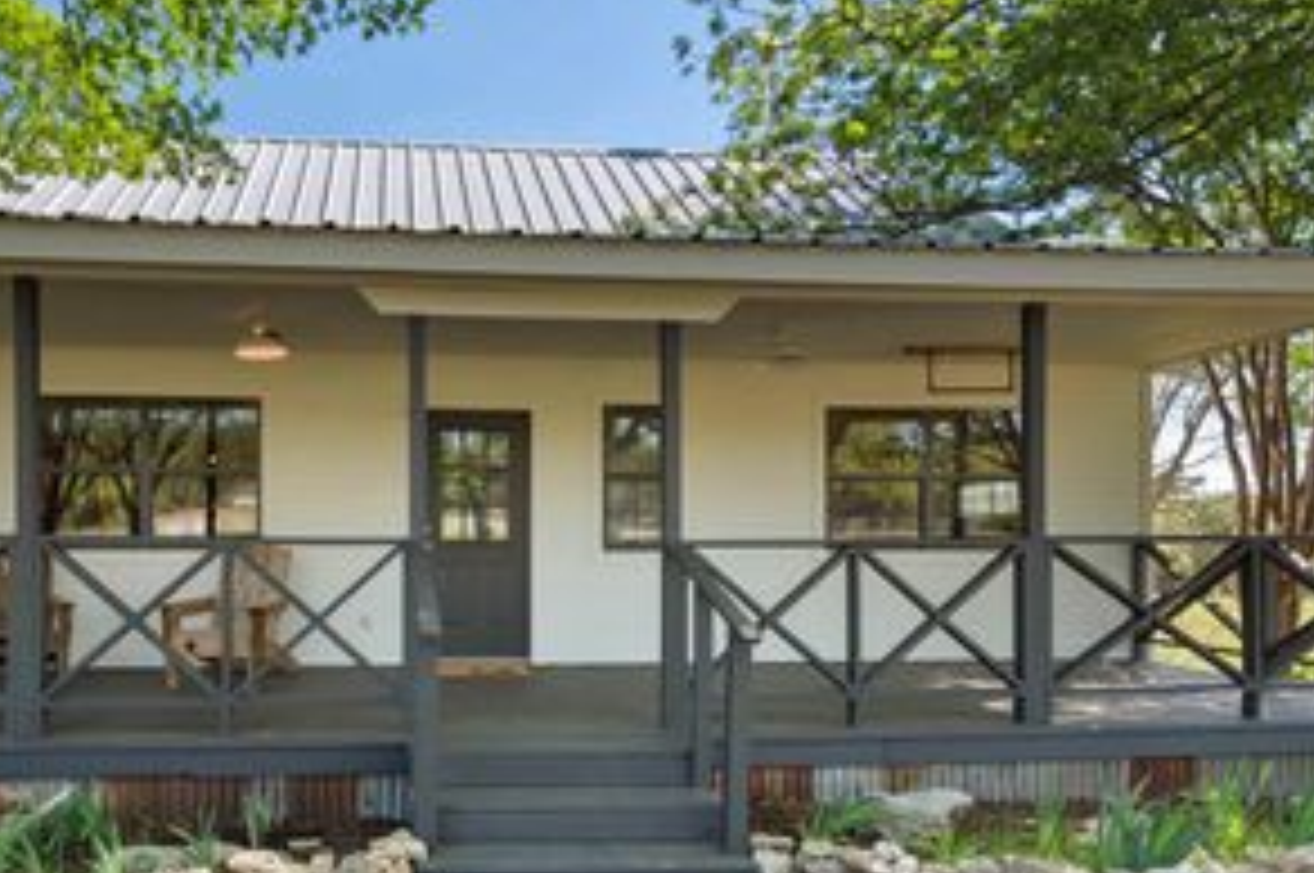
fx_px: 875
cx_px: 459
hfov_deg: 72.0
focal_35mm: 24
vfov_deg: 52.1
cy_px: 574
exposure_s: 1/60
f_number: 8
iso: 400
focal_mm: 14
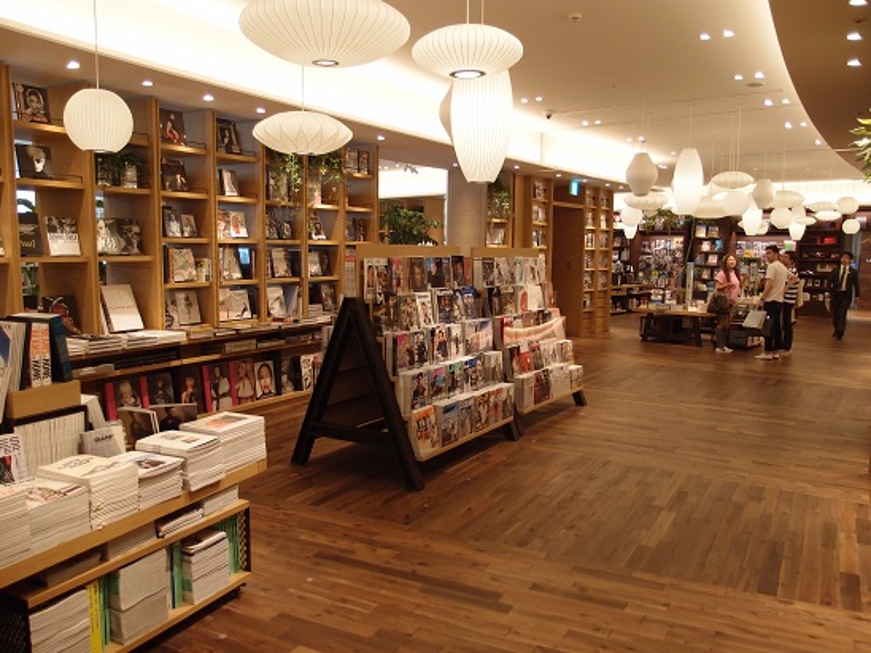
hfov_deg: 63.4
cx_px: 436
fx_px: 705
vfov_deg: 49.7
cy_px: 326
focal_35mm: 28
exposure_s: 1/50
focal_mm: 6
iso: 200
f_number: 1.8
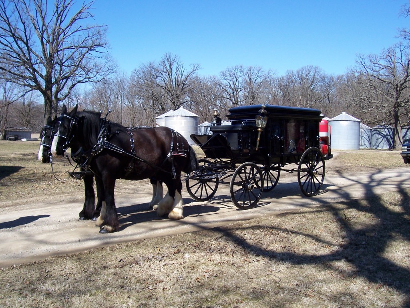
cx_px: 205
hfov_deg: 54.0
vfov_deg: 41.8
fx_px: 403
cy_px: 154
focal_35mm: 34
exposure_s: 1/350
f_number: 5.6
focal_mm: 5.6
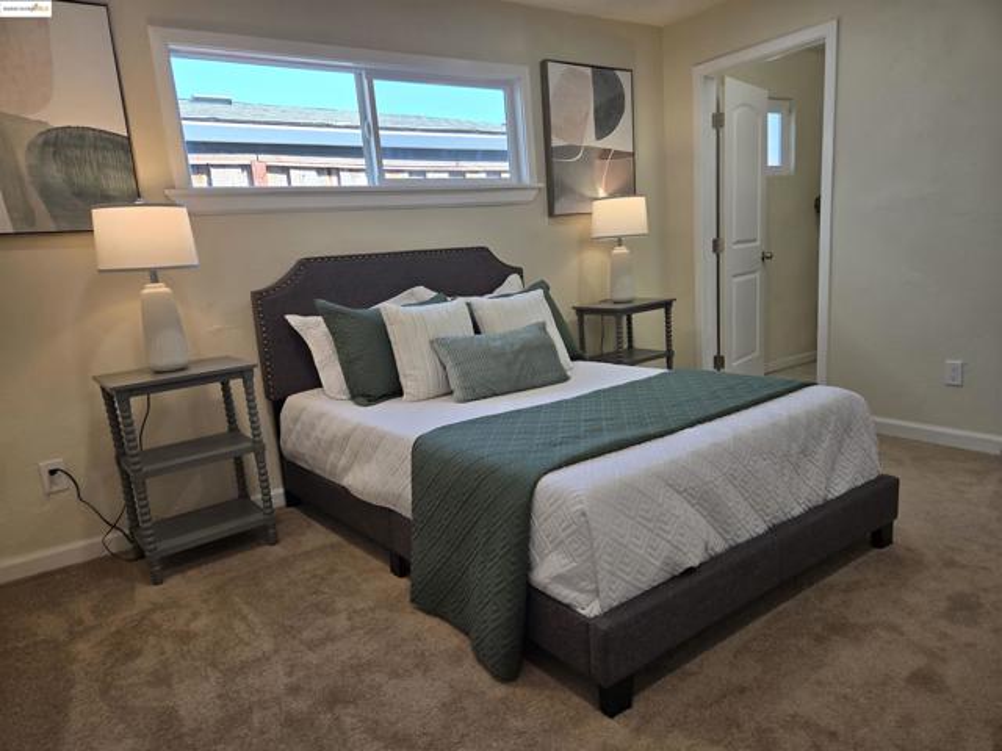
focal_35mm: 23
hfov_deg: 73.9
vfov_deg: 58.9
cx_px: 501
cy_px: 376
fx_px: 666
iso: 40
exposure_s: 1/120
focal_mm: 5.4
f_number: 1.8
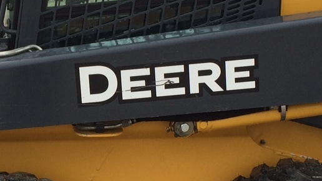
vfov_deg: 12.1
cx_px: 70
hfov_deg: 21.1
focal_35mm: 100
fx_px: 854
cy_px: 104
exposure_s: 1/446
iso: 32
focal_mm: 4.15
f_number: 2.2
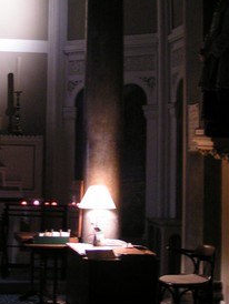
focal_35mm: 85
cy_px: 46
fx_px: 749
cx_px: 23
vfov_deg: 22.6
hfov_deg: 17.1
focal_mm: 5.8
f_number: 2.8
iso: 200
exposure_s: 1/5
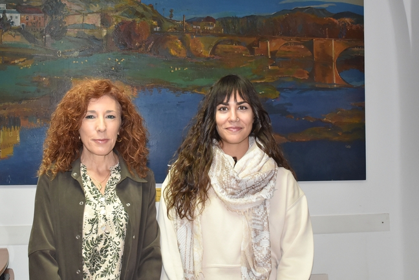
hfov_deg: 39.5
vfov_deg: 26.9
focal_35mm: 50
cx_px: 180
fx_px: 582
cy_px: 101
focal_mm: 24
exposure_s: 1/60
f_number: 3.8
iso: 900
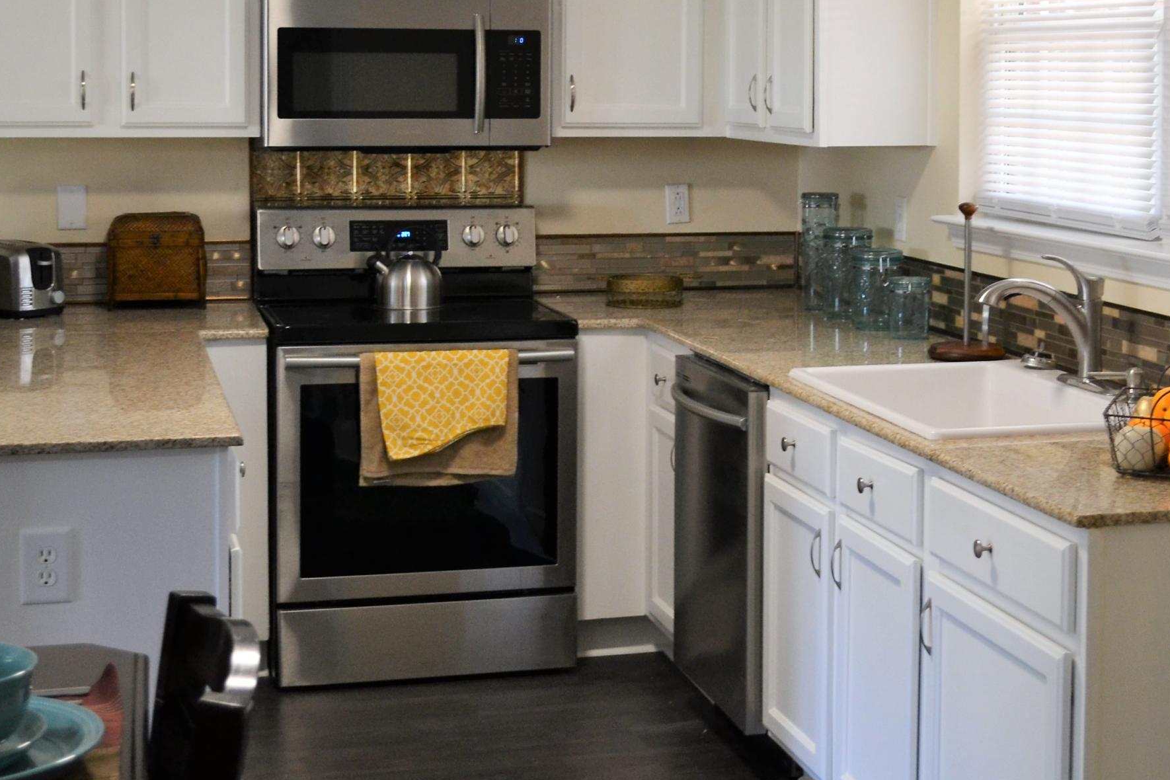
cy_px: 162
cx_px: 785
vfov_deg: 22.0
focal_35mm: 61
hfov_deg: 32.6
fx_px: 1982
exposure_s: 1/60
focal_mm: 24
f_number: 4
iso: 450
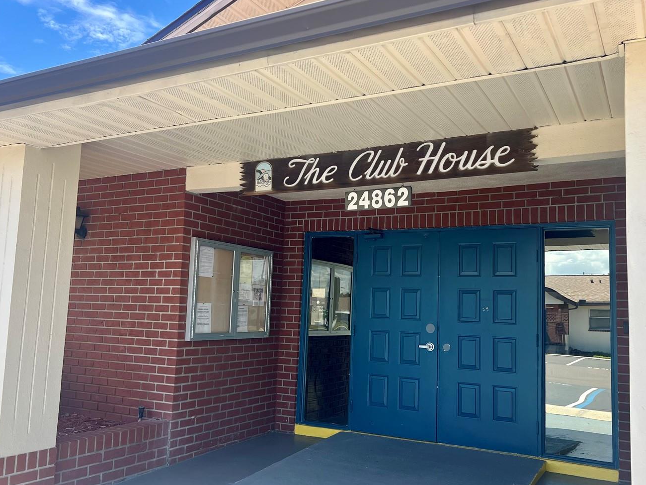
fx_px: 597
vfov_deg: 44.2
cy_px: 242
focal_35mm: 32
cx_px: 345
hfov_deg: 56.8
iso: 50
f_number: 1.5
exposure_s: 1/1449
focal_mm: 5.7
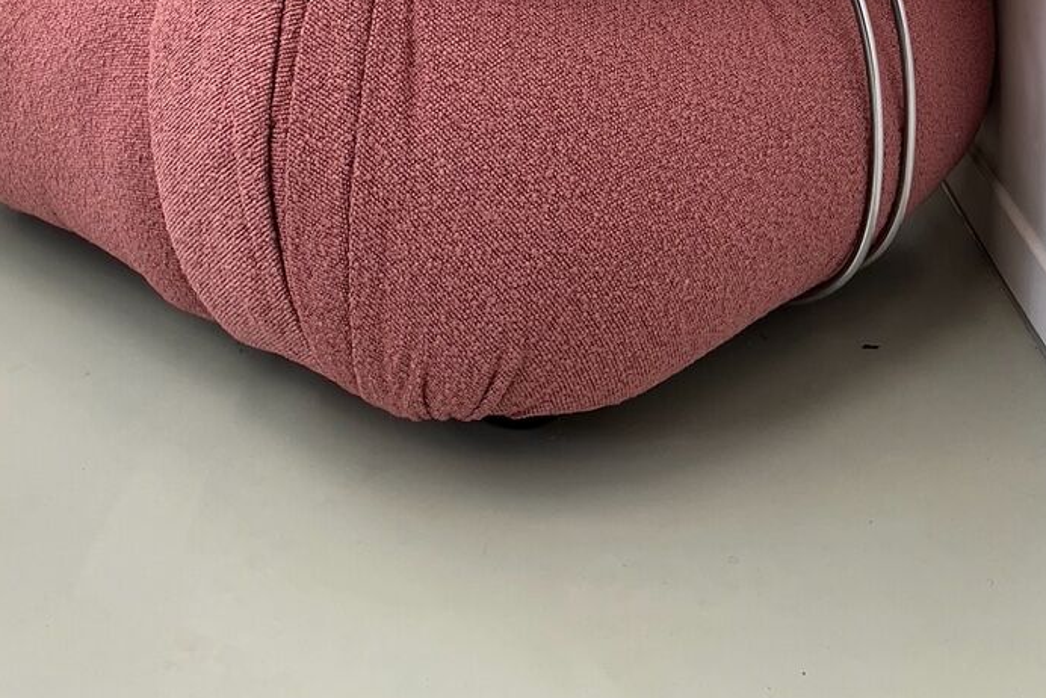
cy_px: -255
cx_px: 407
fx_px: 1453
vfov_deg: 23.3
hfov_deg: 39.4
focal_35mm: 50
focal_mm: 5.7
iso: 80
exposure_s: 1/121
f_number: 1.5
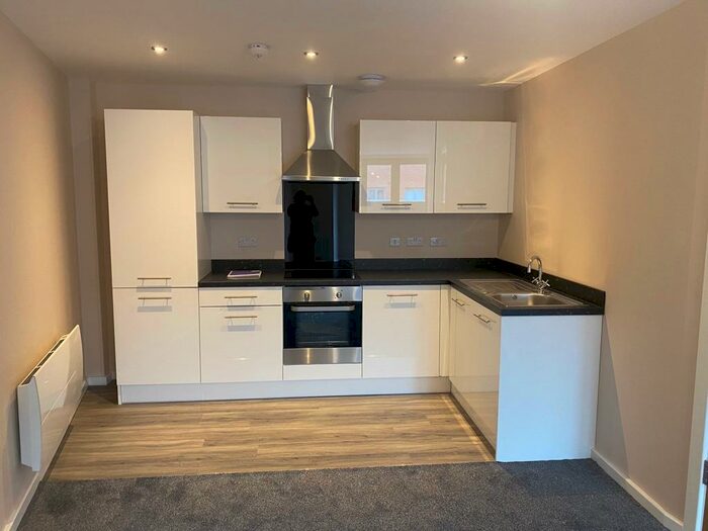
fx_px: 532
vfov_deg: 53.1
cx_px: 354
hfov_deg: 67.3
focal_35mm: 26
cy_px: 266
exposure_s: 1/50
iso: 125
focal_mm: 4.25
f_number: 1.8
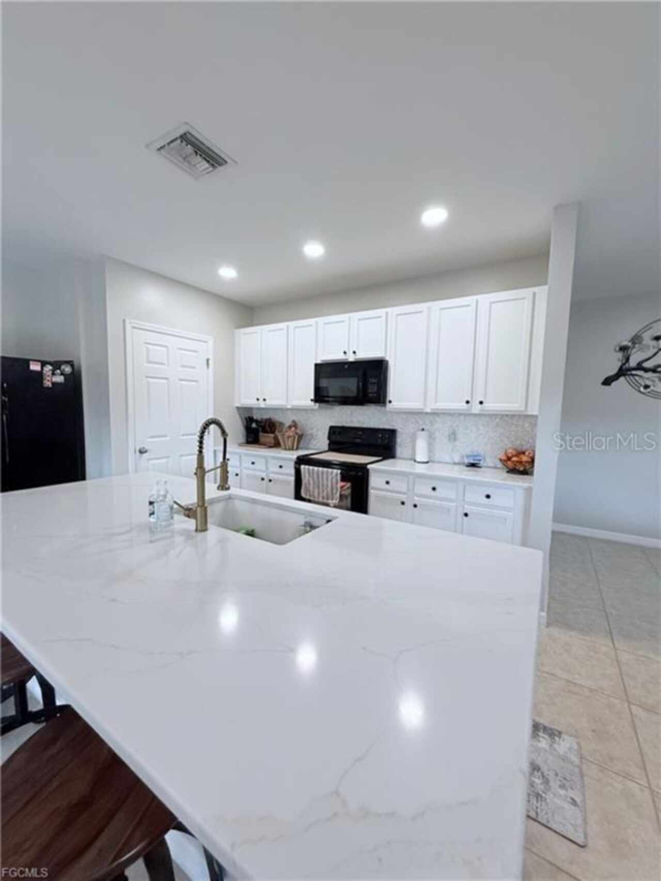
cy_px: 440
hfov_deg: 85.7
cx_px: 330
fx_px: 356
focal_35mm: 14
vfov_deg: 102.1
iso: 320
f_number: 2.2
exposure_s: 1/120
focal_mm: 2.22
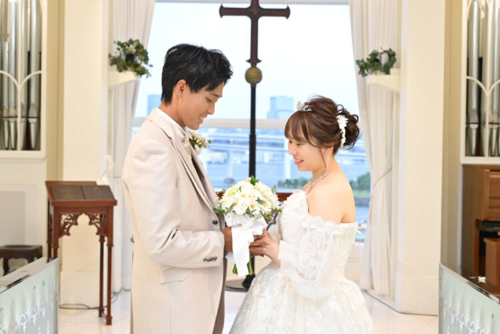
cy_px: 167
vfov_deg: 23.8
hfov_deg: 35.1
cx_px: 250
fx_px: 792
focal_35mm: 57
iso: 2000
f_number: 5.6
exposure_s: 1/160
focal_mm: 57
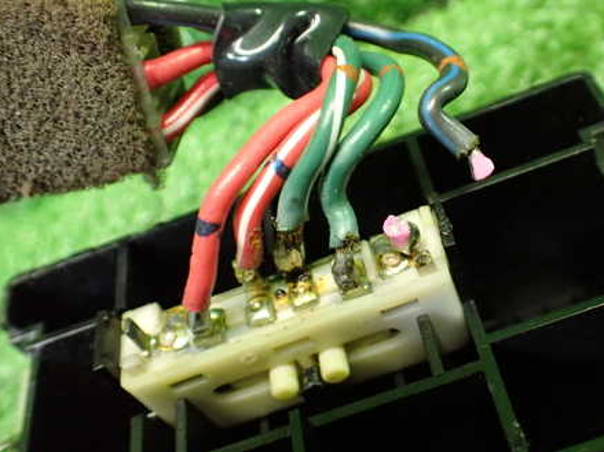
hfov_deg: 45.2
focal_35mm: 41
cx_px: 392
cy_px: 221
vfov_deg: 35.1
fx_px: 715
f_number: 2.3
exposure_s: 1/40
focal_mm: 5.4
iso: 800
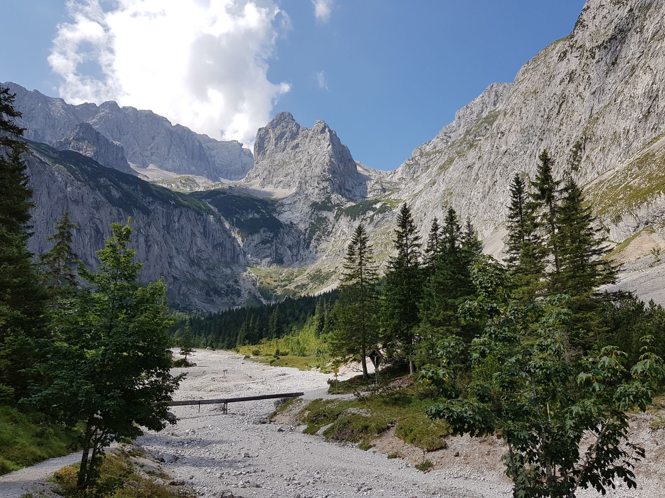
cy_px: 249
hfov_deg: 67.3
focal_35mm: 26
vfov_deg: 53.1
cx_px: 332
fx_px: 499
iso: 50
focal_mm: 4.2
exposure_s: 1/2304
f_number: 1.7
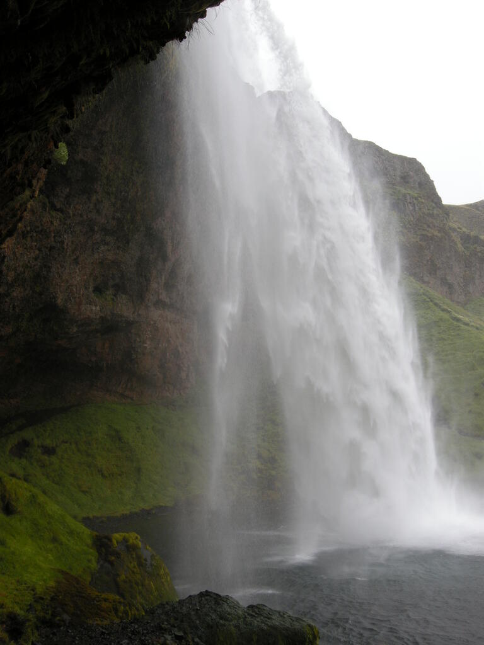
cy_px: 322
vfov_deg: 52.6
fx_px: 652
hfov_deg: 40.7
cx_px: 242
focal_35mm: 35
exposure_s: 1/142
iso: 100
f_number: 4.8
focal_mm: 7.5
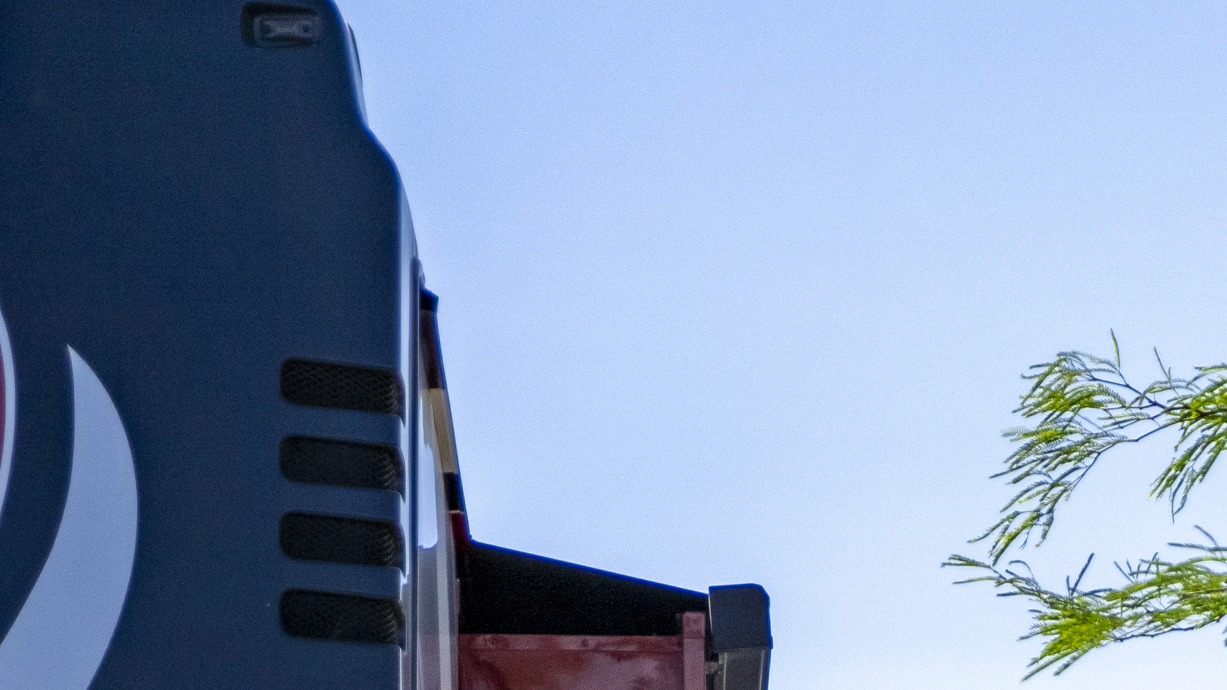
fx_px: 7125
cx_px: 893
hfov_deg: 9.8
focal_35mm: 219
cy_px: 1616
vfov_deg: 5.4
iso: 500
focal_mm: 47
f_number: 2.8
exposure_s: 1/8000
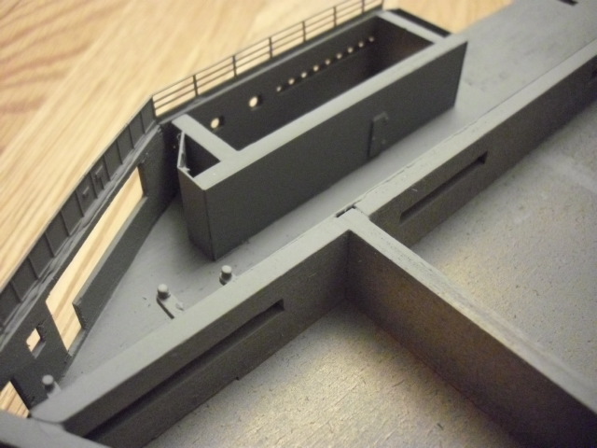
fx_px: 655
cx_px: 298
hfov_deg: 49.0
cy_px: 224
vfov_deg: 37.7
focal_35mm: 38
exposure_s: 1/15
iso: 800
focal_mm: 6.2
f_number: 2.8
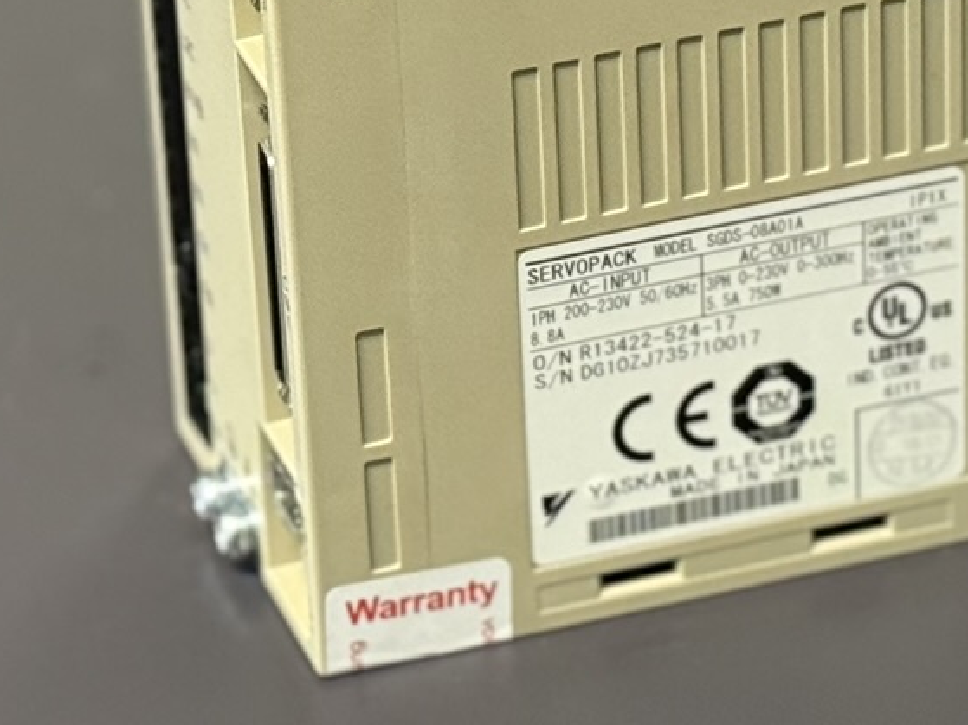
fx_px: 4921
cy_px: 171
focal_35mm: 176
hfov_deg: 11.2
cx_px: 364
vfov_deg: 8.4
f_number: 1.78
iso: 250
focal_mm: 6.76
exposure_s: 1/50
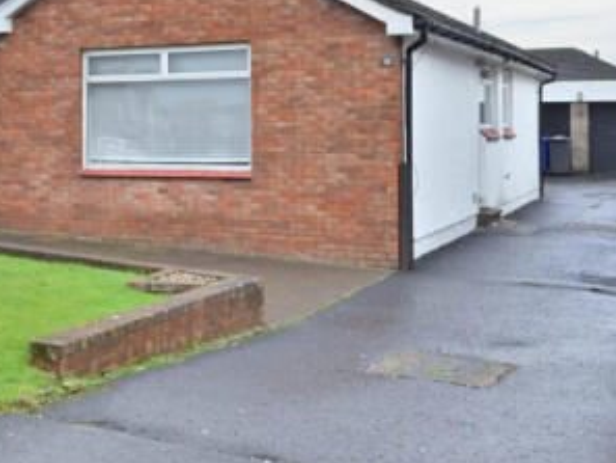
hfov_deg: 33.7
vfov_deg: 26.6
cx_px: 68
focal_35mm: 54
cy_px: 108
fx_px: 962
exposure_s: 1/100
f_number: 22
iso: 2500
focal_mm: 25.5
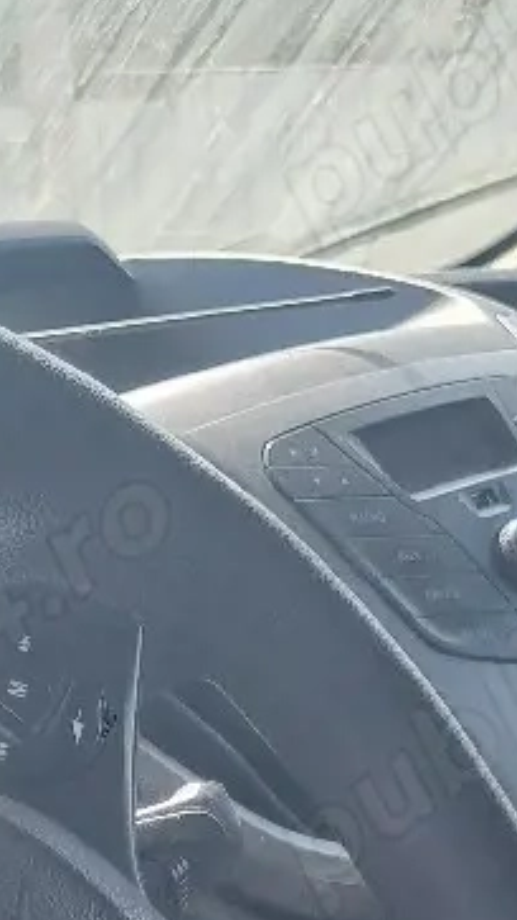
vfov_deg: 20.2
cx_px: 66
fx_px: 2536
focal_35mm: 104
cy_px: 782
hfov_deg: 11.6
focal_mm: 5.4
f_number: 1.8
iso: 50
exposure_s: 1/1250
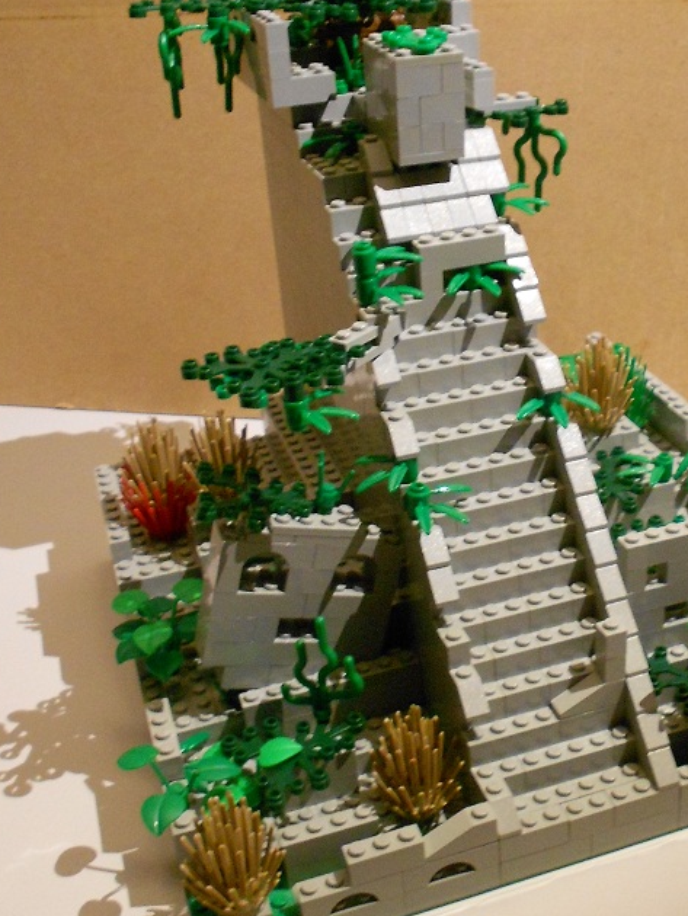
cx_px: 444
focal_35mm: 44
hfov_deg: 32.7
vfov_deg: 42.9
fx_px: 1165
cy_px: 481
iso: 400
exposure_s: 1/8
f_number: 3.2
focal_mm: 4.6
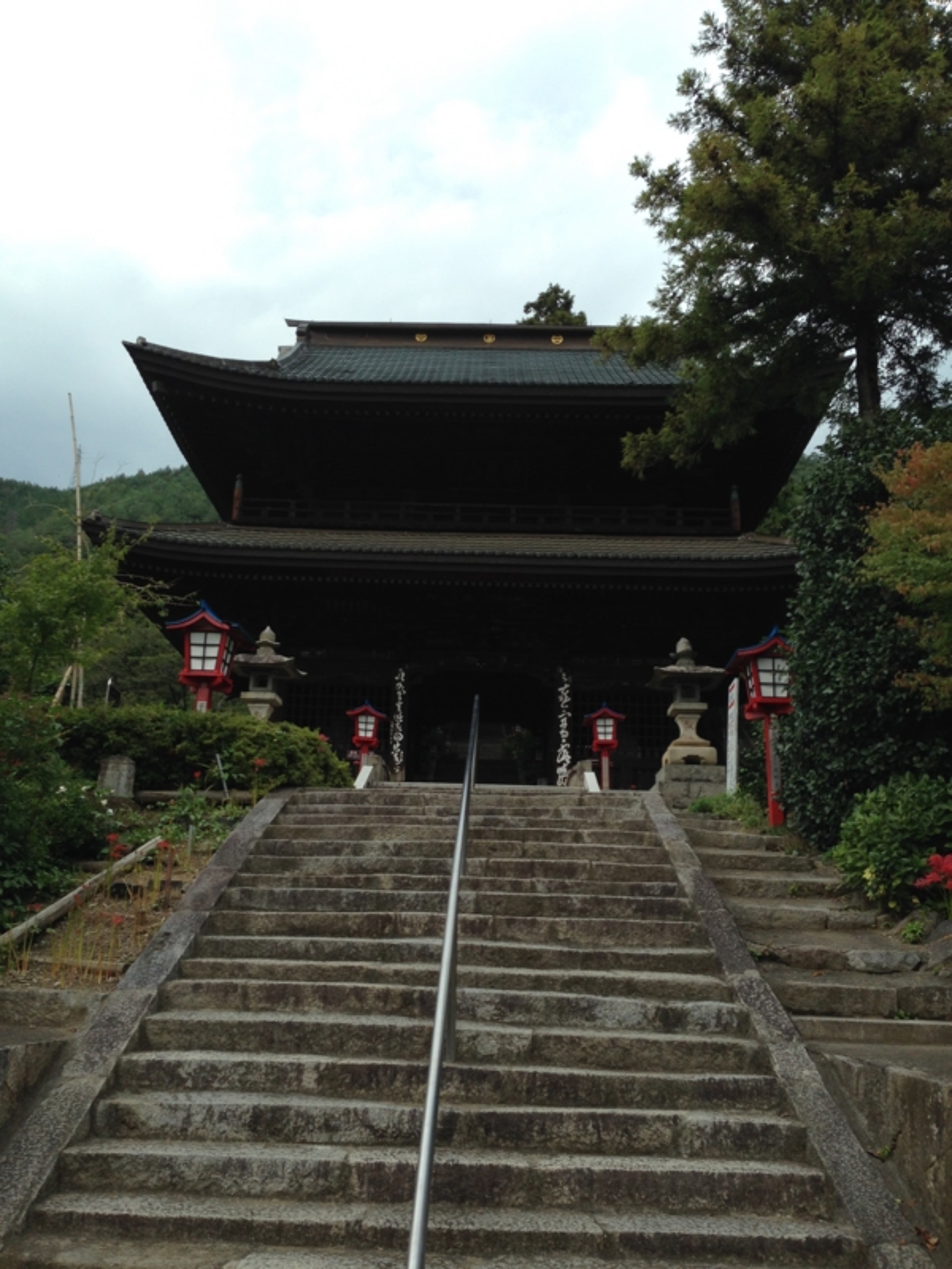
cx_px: 476
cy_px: 634
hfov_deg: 42.9
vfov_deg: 55.4
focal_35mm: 33
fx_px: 1210
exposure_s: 1/638
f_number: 2.4
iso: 50
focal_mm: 4.12
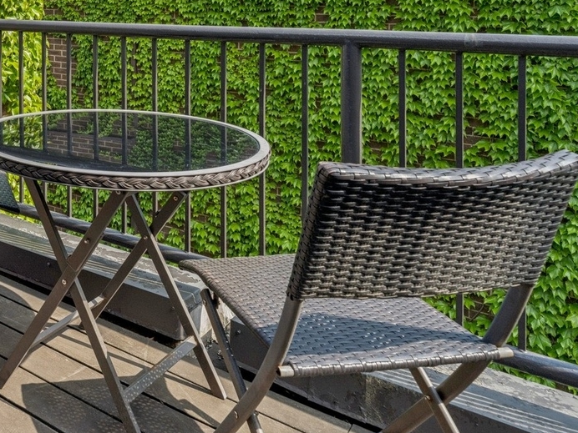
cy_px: 11
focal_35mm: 36
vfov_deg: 36.1
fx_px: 601
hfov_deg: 40.3
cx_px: -74
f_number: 8
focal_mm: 16
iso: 320
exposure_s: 1/640
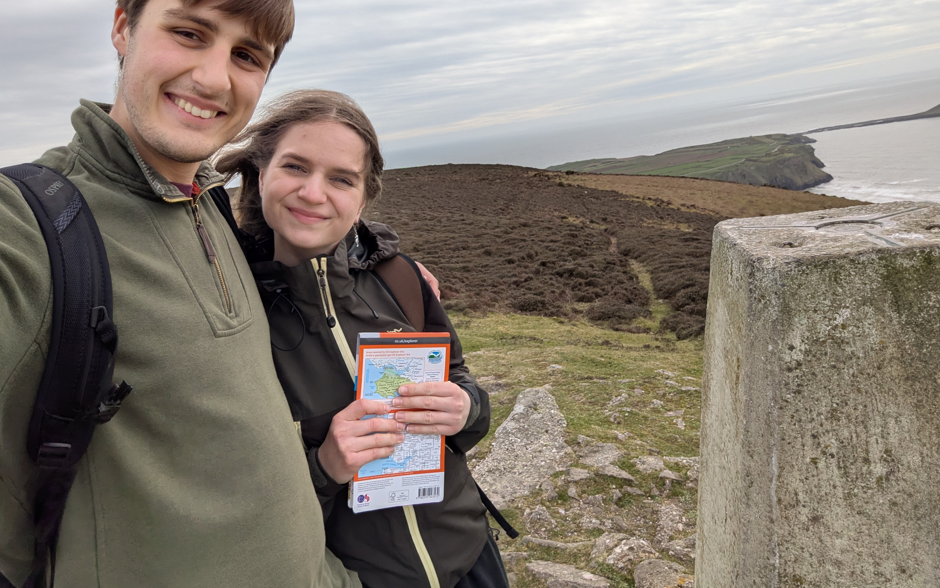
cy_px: 228
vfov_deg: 52.5
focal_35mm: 23
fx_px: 589
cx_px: 455
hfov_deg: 77.1
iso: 46
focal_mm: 2.74
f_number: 2.2
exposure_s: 1/1304
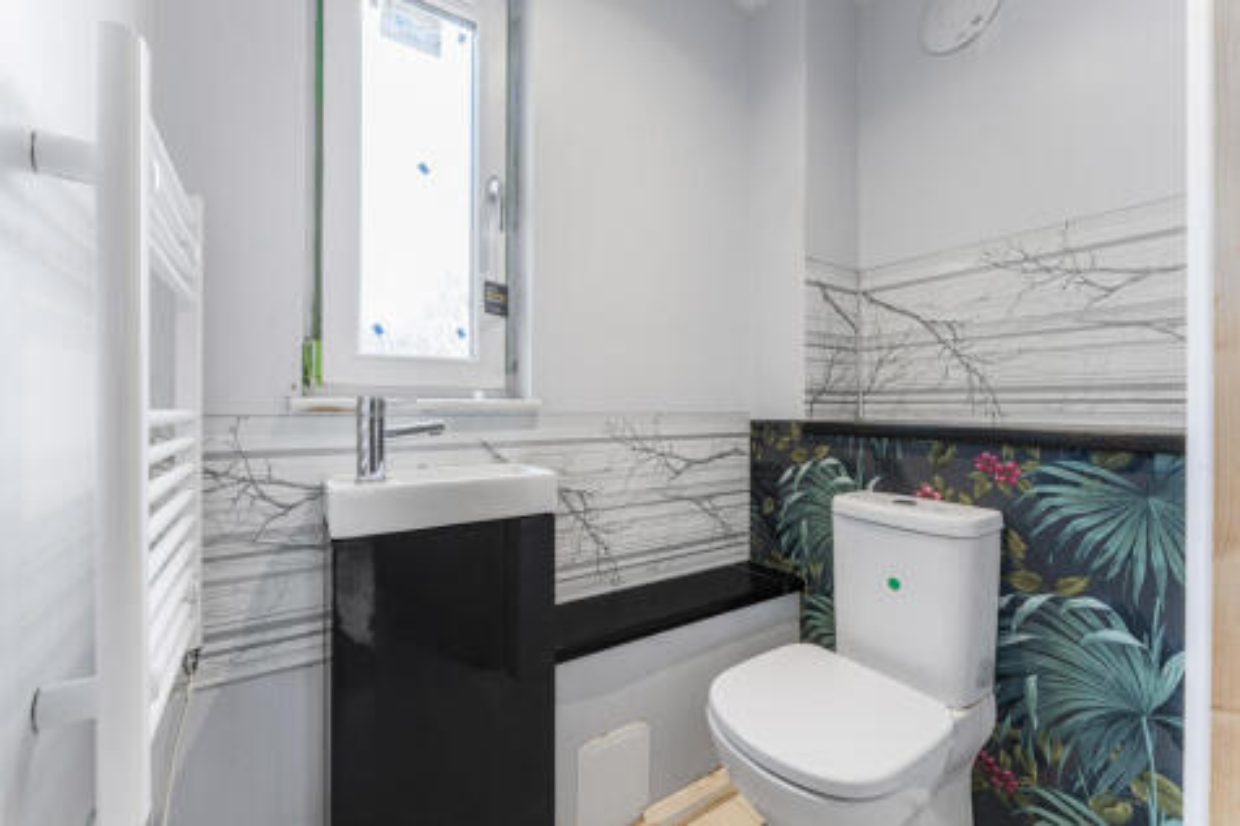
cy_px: 413
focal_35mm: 14
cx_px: 620
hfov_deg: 104.3
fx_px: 482
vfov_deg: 81.2
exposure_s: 1/5
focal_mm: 14
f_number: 8
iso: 200
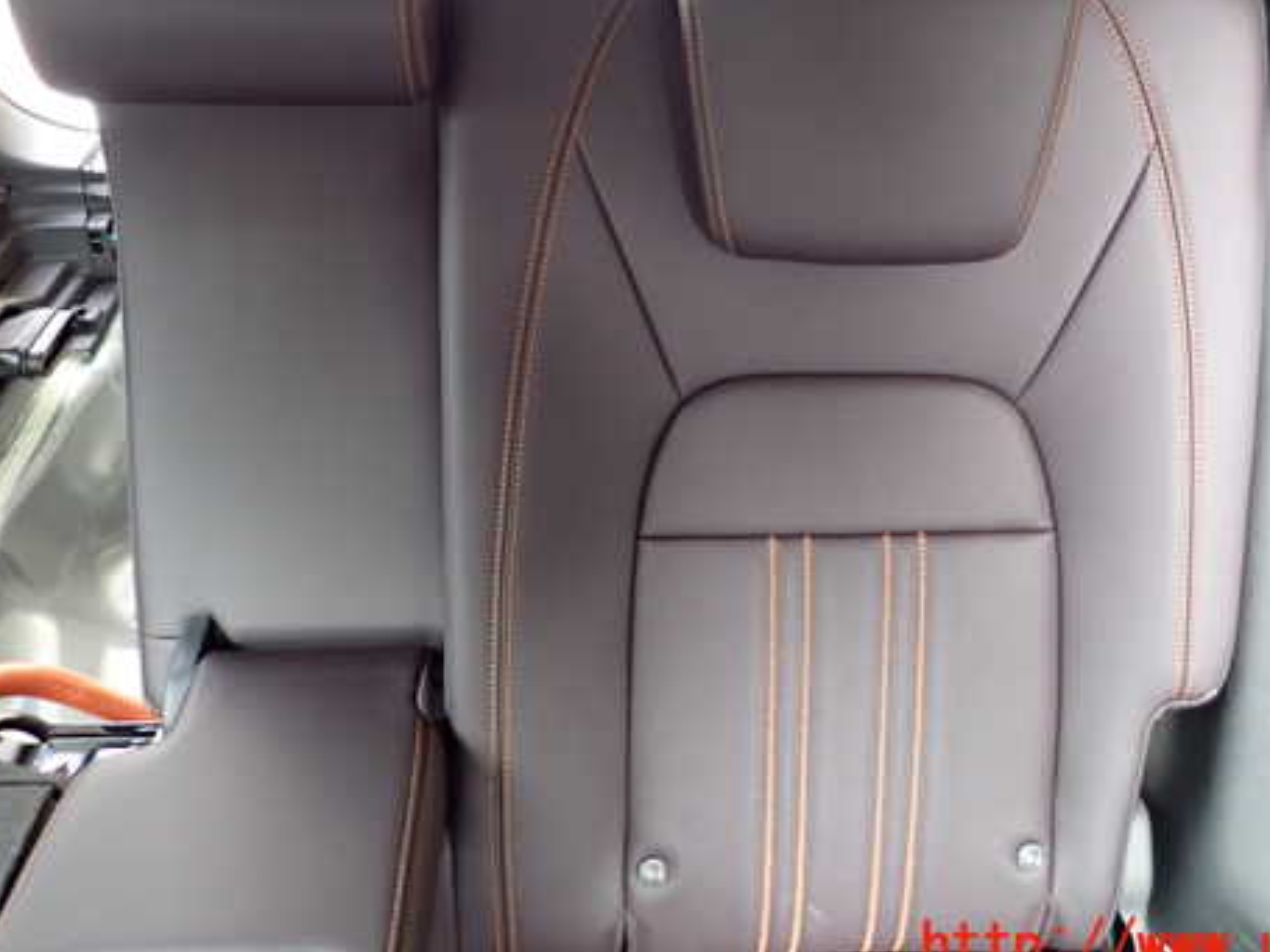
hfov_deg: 55.2
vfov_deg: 42.6
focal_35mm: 33
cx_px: 715
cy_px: 355
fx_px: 1210
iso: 250
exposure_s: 1/30
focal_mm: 4.5
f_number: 2
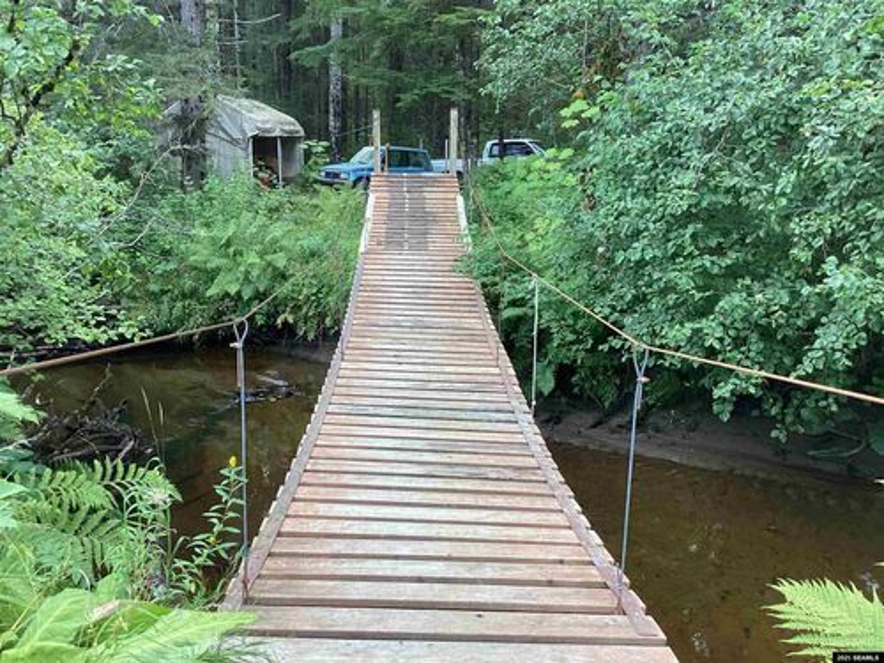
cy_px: 332
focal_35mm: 31
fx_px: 792
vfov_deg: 45.4
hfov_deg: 58.4
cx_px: 442
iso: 32
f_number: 2.4
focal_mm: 3.3
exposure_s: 1/120
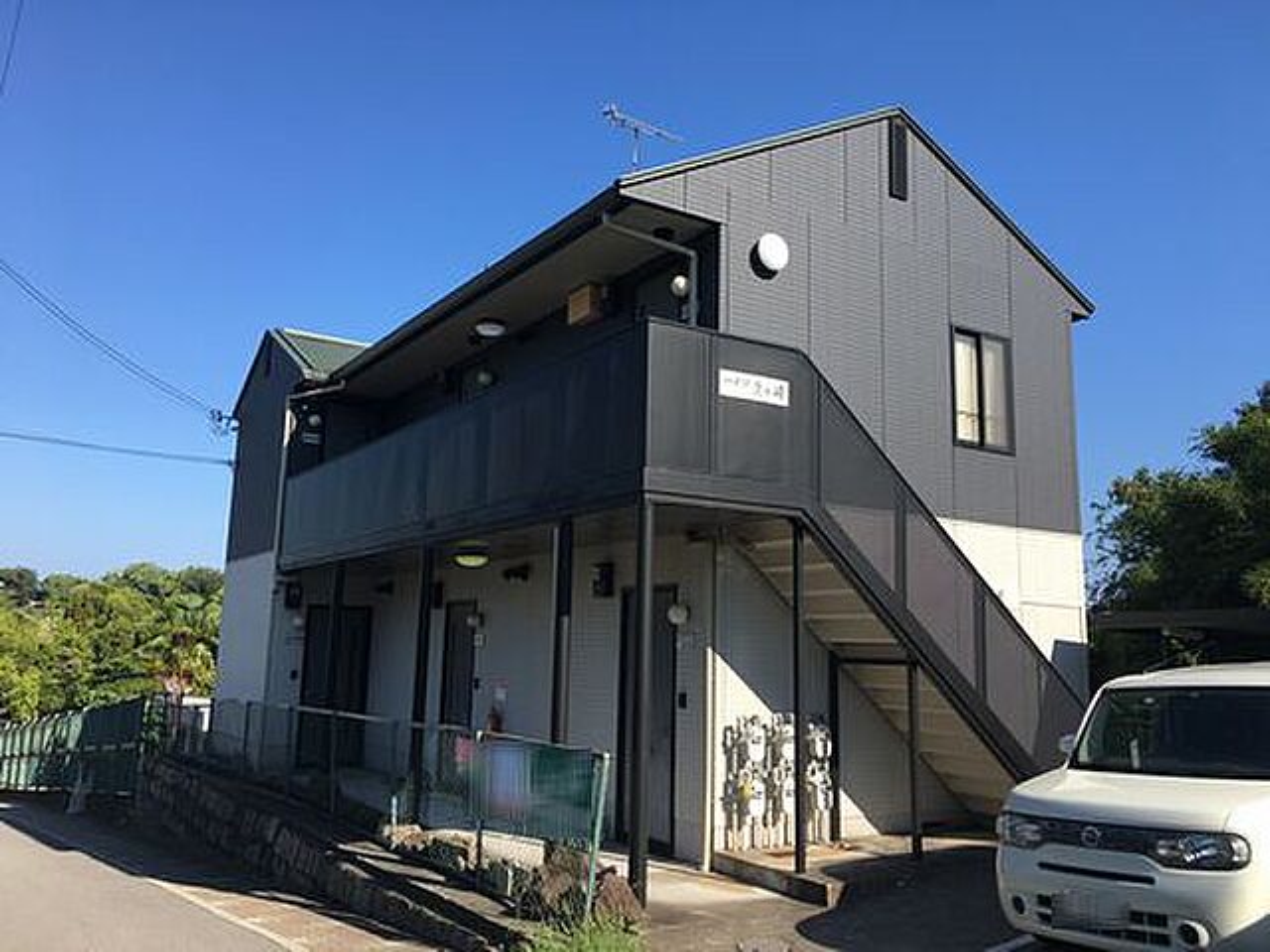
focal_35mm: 29
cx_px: 635
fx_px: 1064
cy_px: 476
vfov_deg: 48.2
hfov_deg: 61.7
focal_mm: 4.15
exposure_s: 1/1026
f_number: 2.2
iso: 25
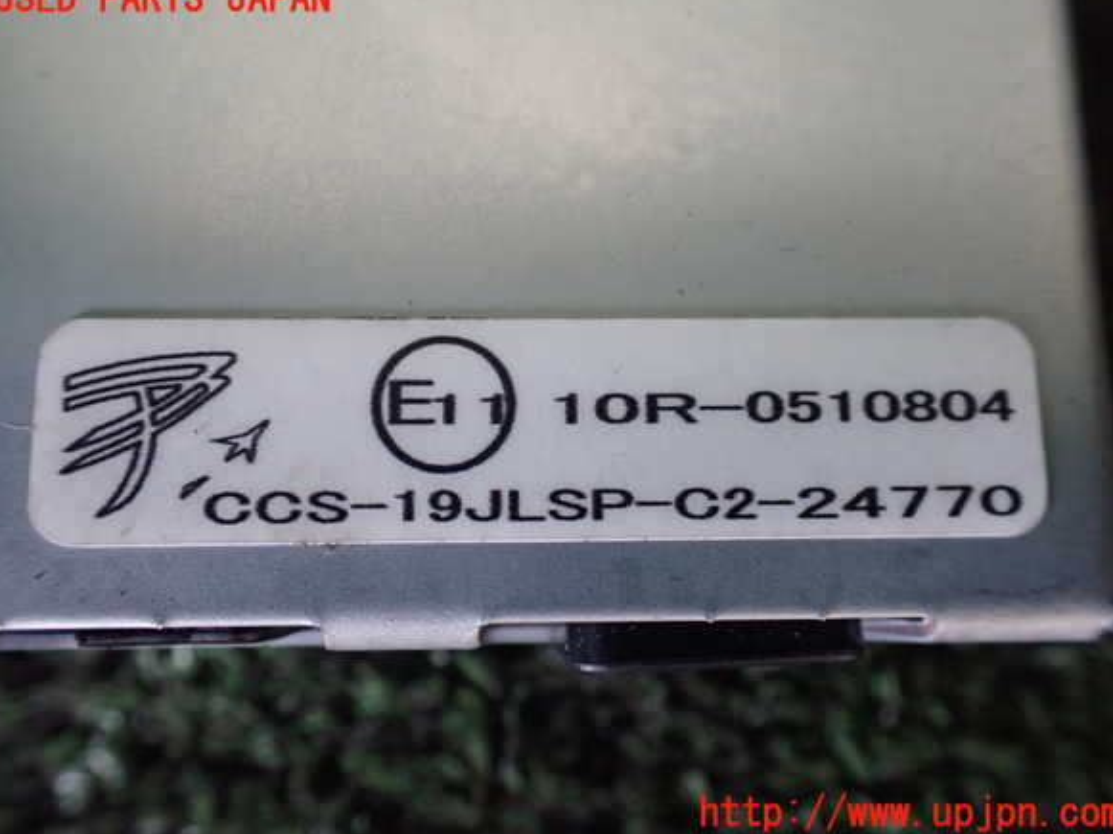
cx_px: 557
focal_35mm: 31
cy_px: 406
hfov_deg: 58.4
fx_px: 996
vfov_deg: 45.4
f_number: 2.3
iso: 800
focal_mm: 5.4
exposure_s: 1/60
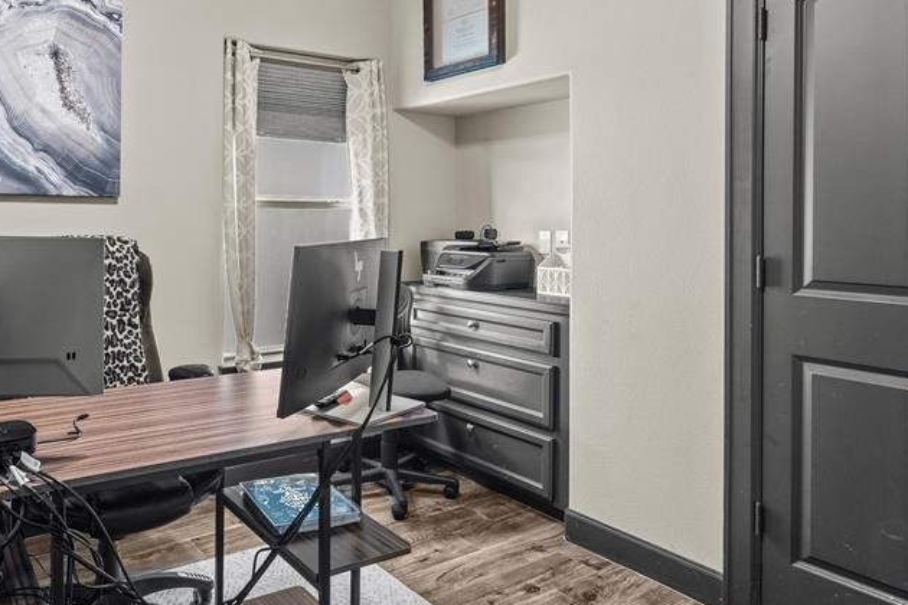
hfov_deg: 66.5
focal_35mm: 26
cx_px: 268
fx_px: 656
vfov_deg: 48.9
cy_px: 212
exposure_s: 2
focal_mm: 16
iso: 1250
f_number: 8
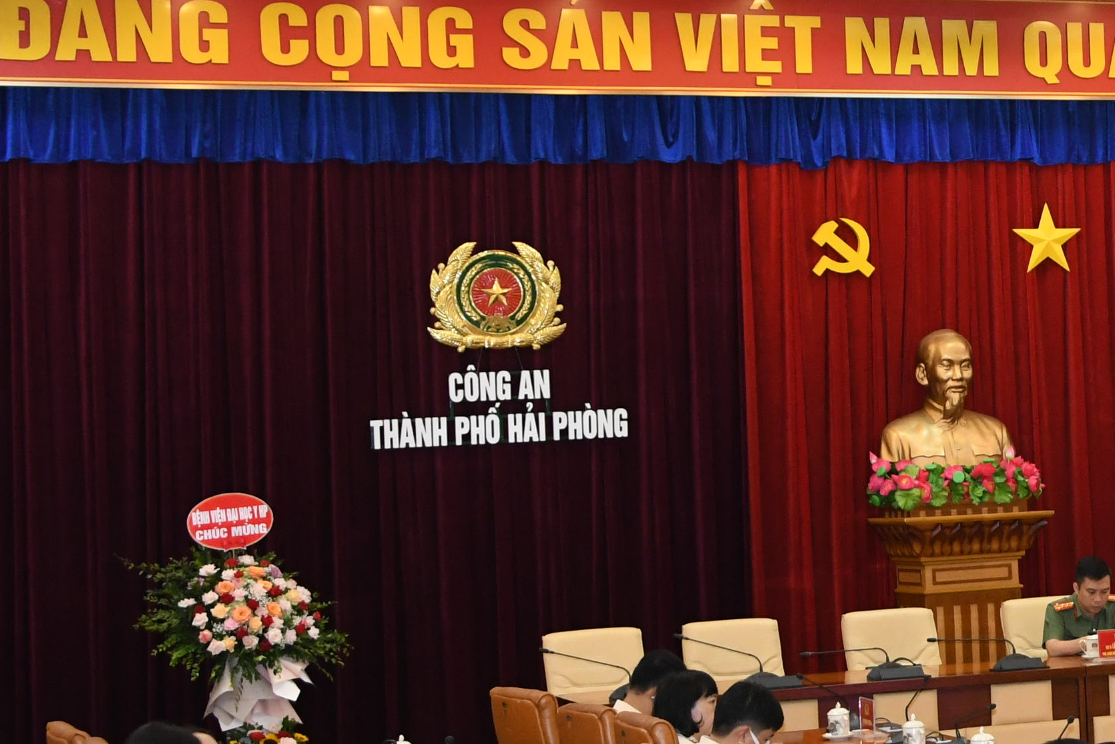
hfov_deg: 21.2
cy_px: 335
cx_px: 1307
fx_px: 2788
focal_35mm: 90
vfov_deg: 15.2
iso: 2000
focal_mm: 24
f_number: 3.8
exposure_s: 1/200
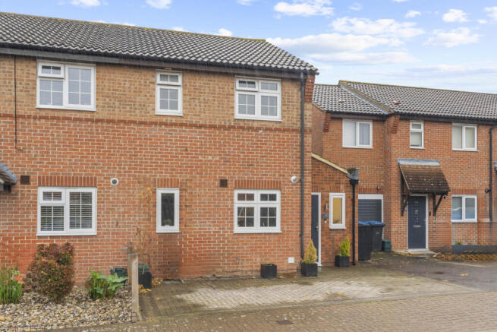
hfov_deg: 60.3
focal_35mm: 31
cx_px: 248
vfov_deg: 42.3
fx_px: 428
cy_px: 166
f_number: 8
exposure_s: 1/60
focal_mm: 31
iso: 320
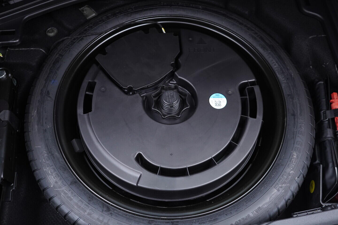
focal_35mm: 36
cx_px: 169
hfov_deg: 53.1
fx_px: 338
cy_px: 112
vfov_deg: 36.9
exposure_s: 1/40
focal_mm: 24
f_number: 2.8
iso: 500
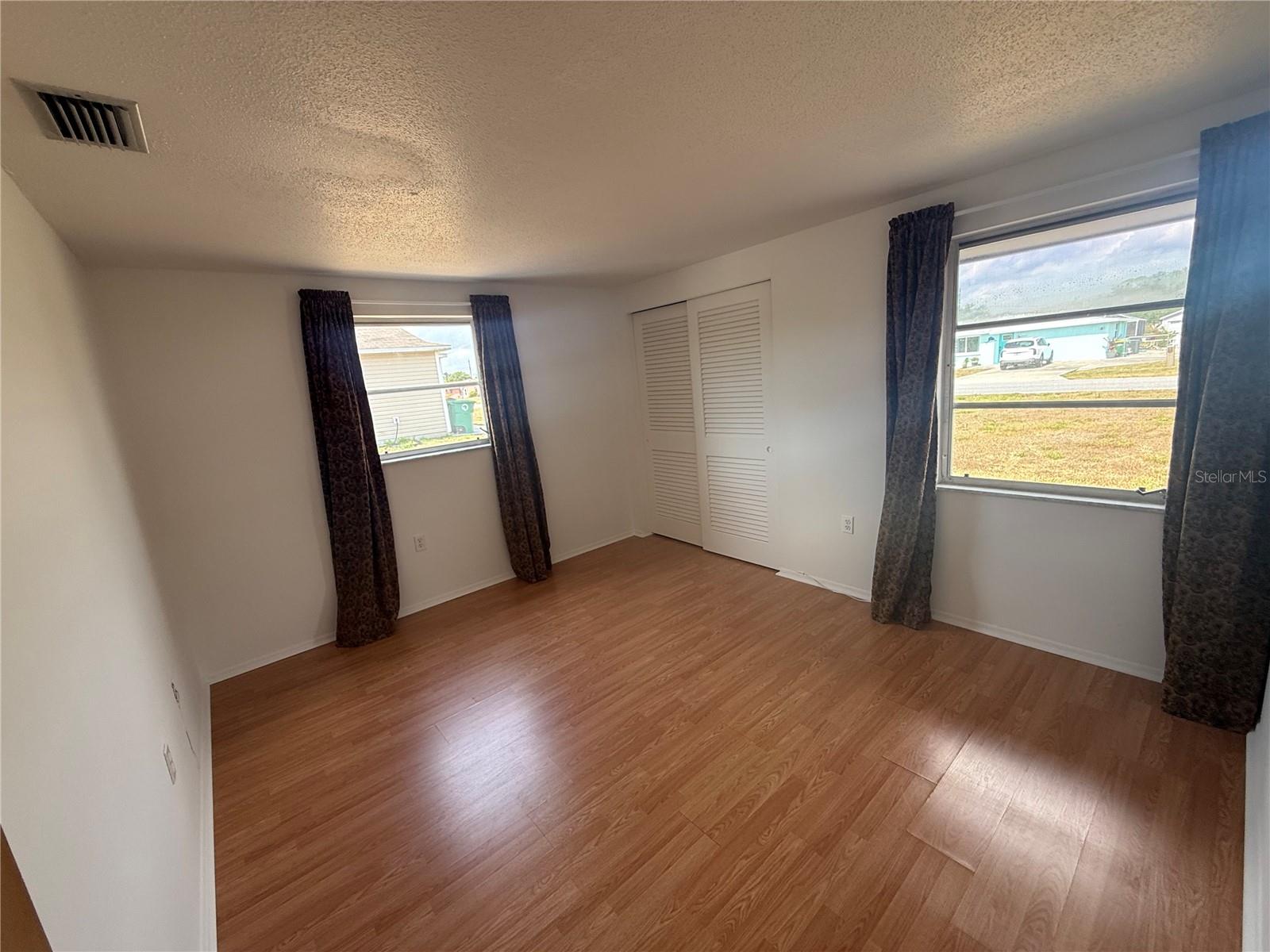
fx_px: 514
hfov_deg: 102.1
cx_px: 635
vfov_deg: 85.7
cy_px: 476
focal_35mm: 14
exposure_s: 1/99
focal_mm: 2.22
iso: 100
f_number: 2.2
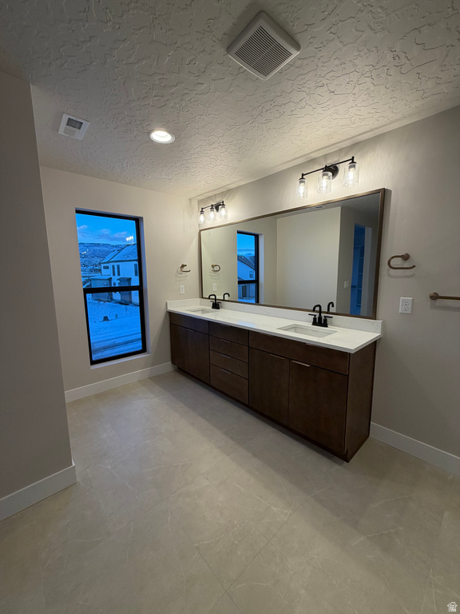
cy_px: 307
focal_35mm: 14
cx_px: 230
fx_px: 248
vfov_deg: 102.1
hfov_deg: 85.7
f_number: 2.2
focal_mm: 2.22
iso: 125
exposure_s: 1/120
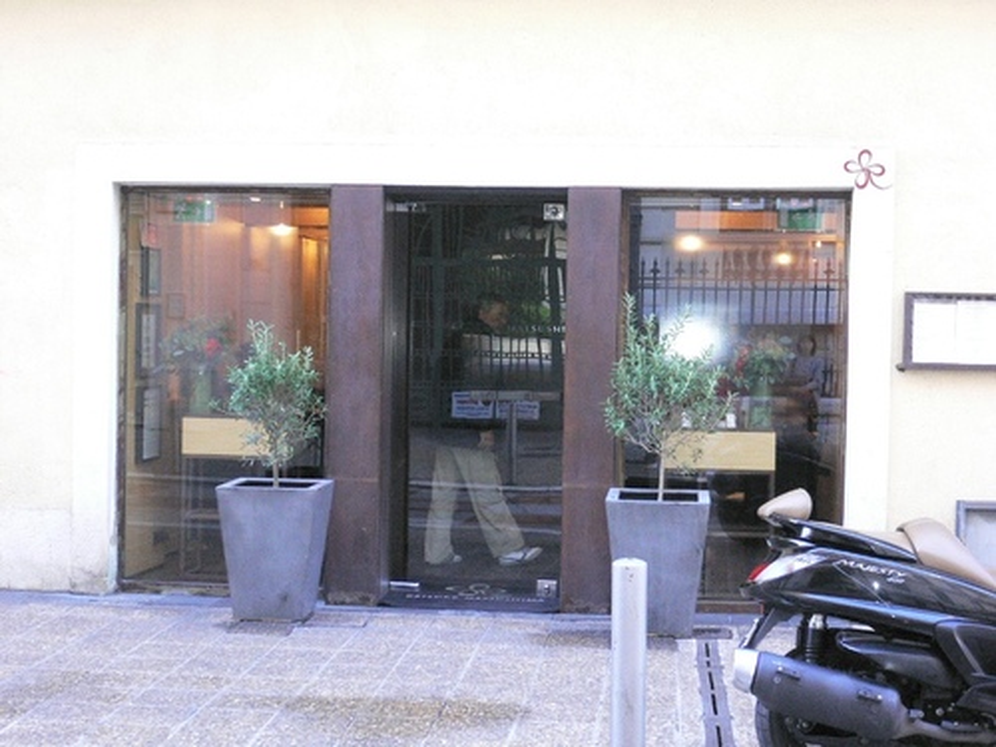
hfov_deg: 31.7
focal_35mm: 61
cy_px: 374
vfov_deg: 24.0
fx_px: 1755
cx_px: 498
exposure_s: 1/60
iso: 400
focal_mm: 10.1
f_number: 3.8
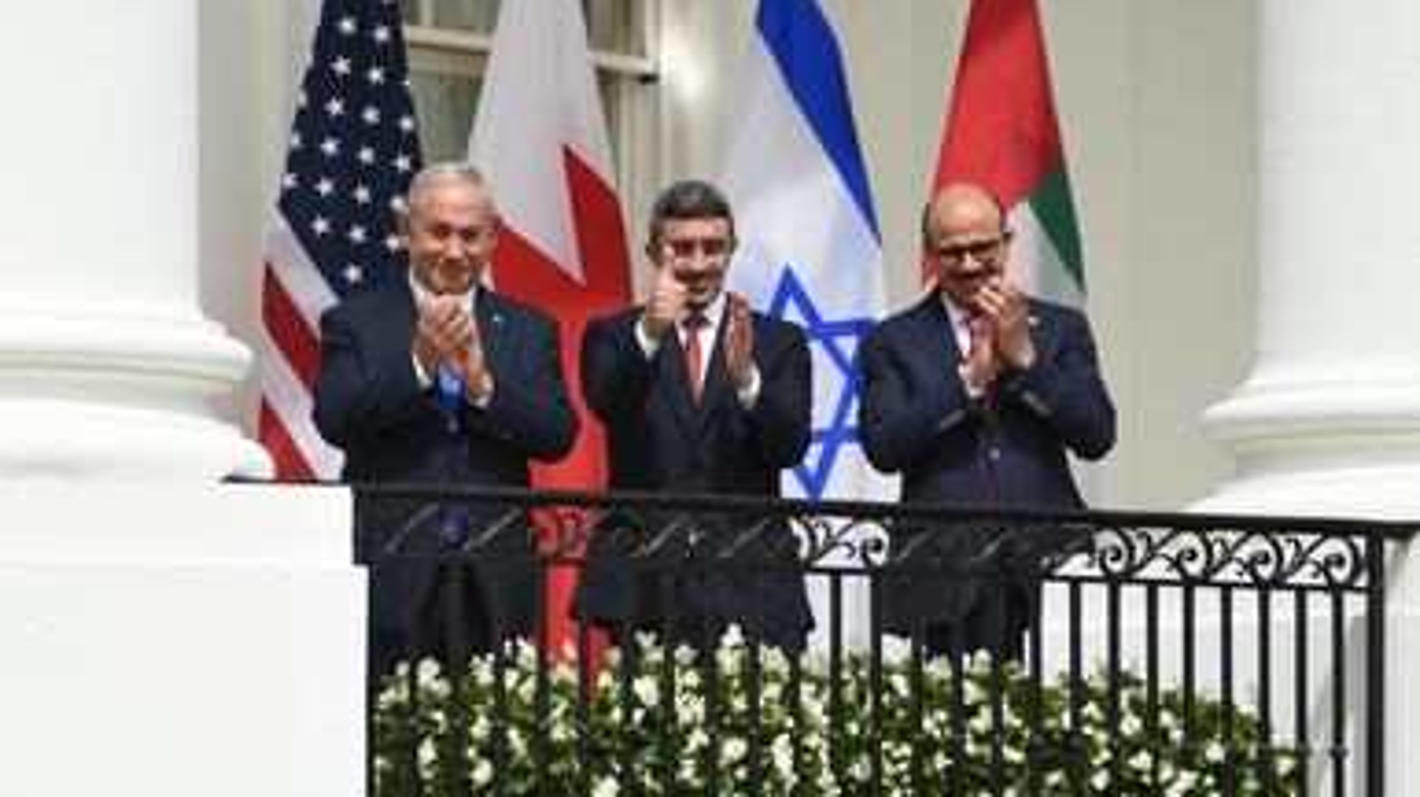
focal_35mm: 421
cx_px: 710
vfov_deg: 2.9
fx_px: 15842
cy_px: 411
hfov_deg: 5.1
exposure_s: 1/1000
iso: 200
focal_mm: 400
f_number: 5.6
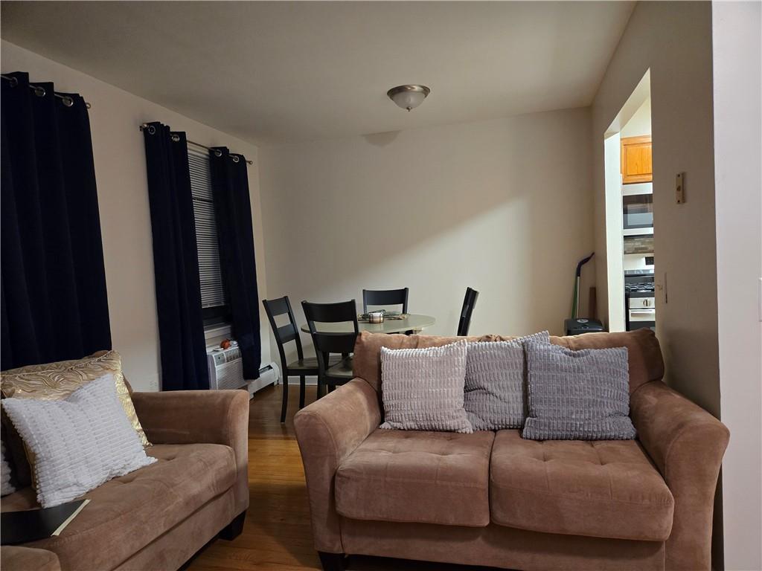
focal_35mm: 23
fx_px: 506
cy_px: 286
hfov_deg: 73.9
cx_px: 381
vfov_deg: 58.9
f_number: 1.8
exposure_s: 1/60
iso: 640
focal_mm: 5.4
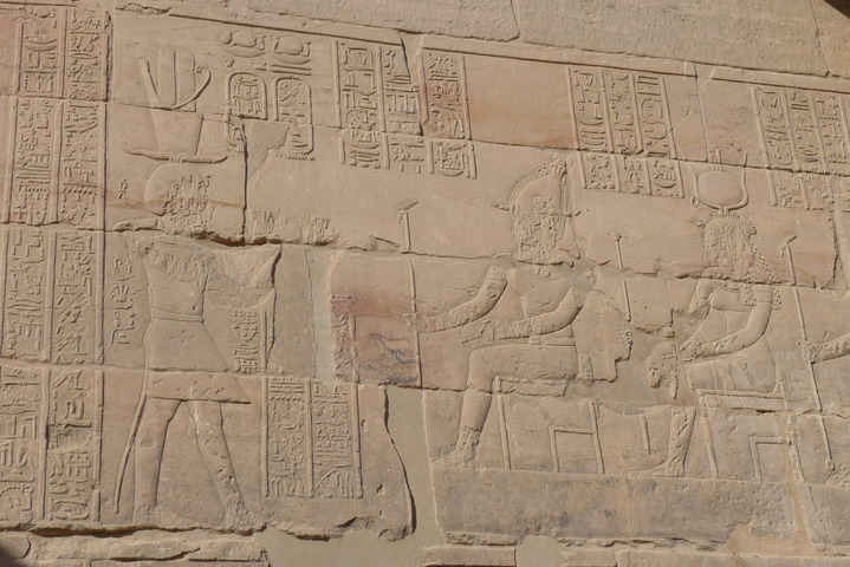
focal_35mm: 70
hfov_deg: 28.8
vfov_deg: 19.5
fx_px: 1653
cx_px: 425
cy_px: 284
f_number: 3.5
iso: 80
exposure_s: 1/1600
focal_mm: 13.7
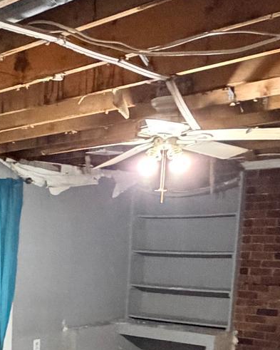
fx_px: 590
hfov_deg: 23.4
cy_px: 336
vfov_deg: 31.0
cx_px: -90
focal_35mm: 57
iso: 1250
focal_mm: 2.22
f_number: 2.2
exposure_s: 1/47
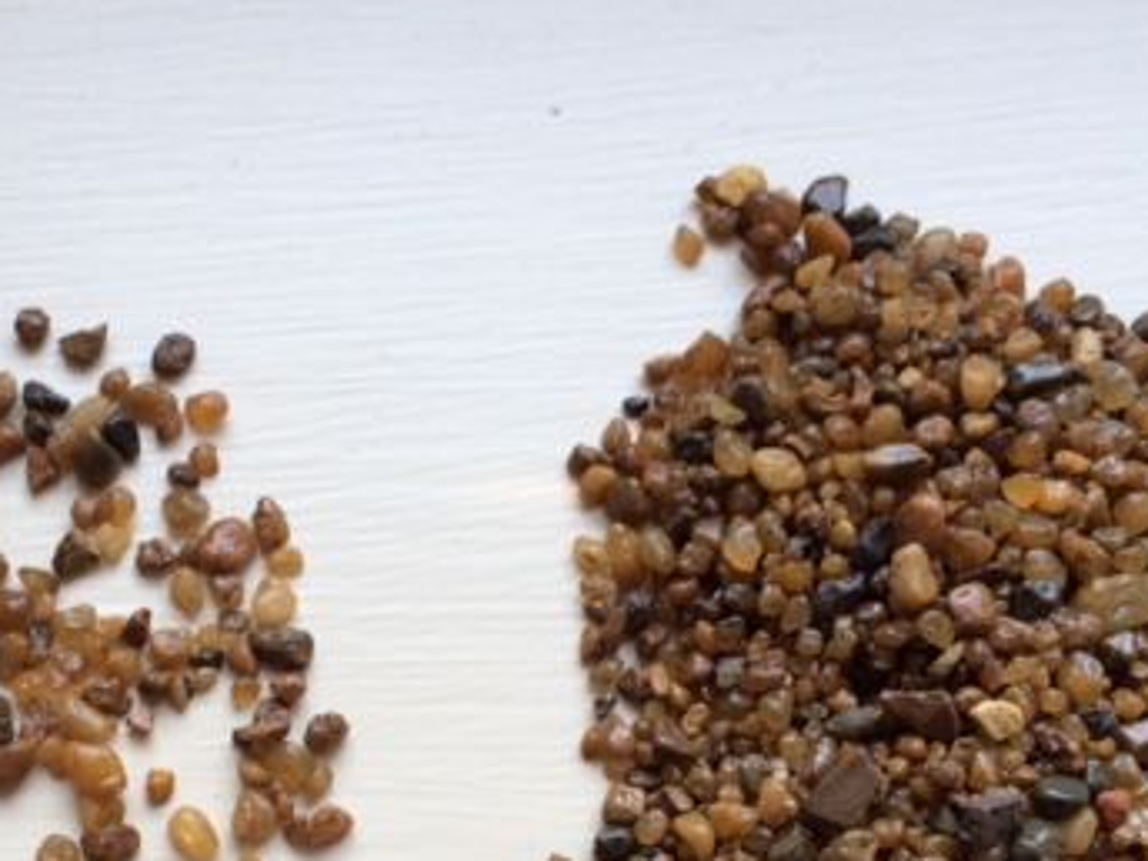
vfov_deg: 26.4
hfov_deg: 35.2
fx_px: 1791
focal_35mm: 54
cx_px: 394
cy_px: 714
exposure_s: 1/50
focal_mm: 4.15
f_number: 2.2
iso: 40
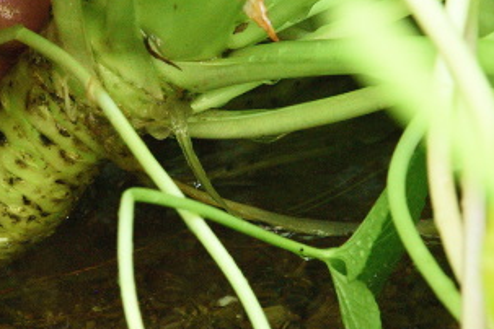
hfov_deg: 7.6
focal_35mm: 272
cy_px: 125
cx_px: 51
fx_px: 3732
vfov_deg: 5.1
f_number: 7.1
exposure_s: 1/100
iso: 1600
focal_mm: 85
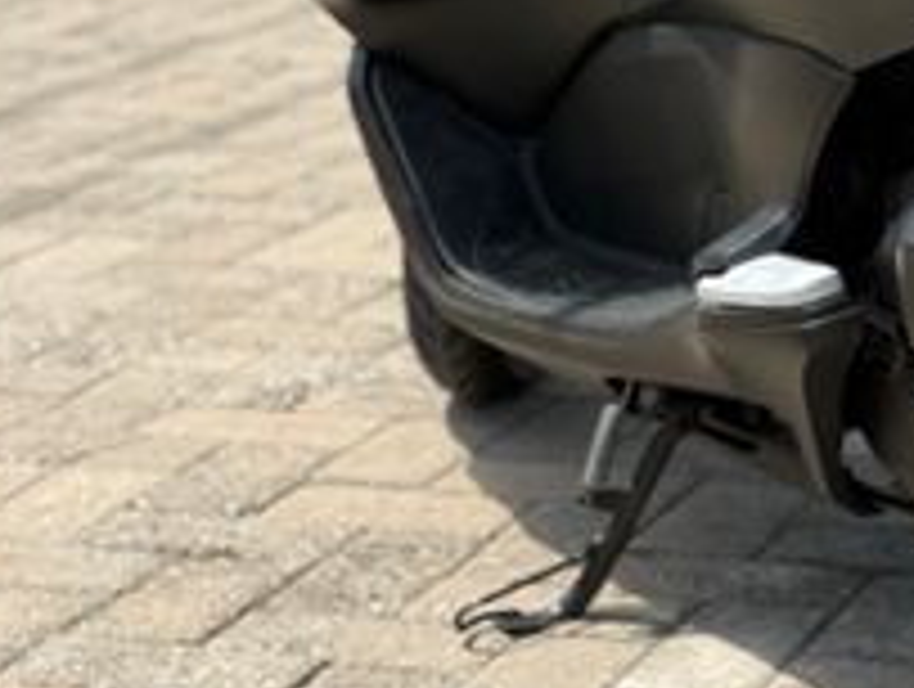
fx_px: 2936
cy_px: -18
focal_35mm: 111
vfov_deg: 13.2
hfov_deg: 17.1
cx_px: 995
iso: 100
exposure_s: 1/1838
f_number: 1.78
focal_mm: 6.76
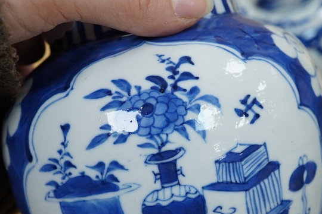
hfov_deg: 27.0
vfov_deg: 18.0
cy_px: 176
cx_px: 163
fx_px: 671
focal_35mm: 75
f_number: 9
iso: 1250
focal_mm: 30
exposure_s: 1/125
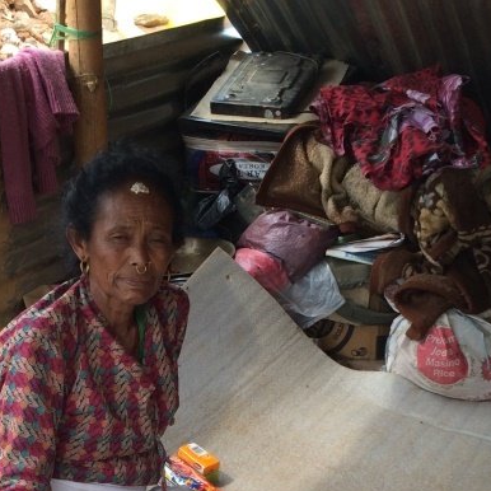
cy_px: 528
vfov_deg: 23.9
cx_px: 178
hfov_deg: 25.3
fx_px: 1091
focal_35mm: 68
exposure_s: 1/192
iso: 32
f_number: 2.2
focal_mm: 4.15
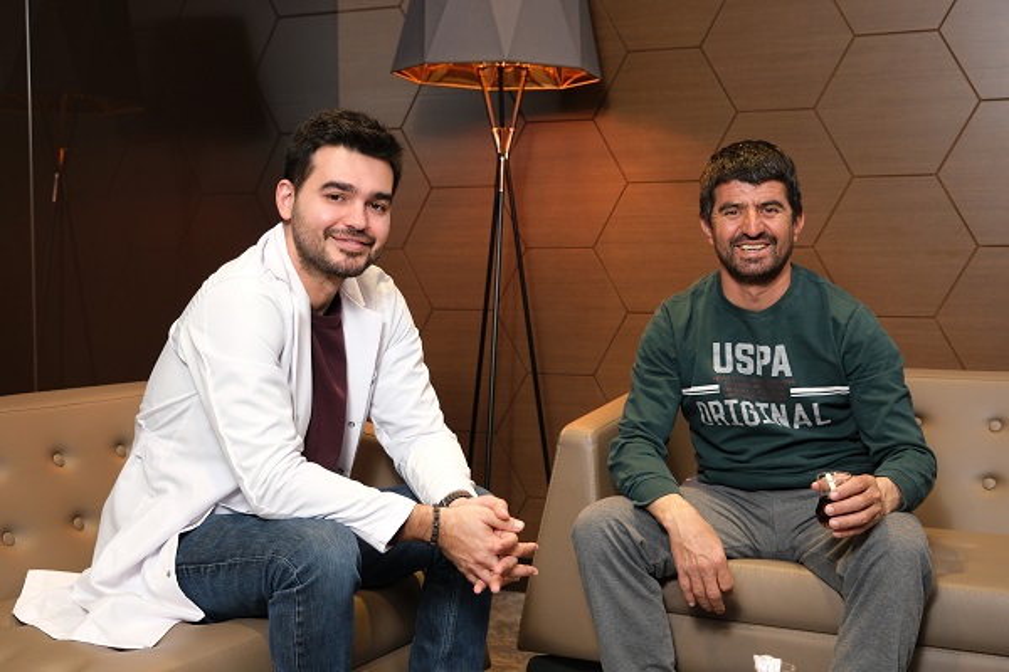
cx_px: 504
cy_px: 336
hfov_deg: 39.6
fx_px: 1401
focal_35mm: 50
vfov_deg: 27.0
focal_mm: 33.2
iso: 640
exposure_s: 1/100
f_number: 2.8
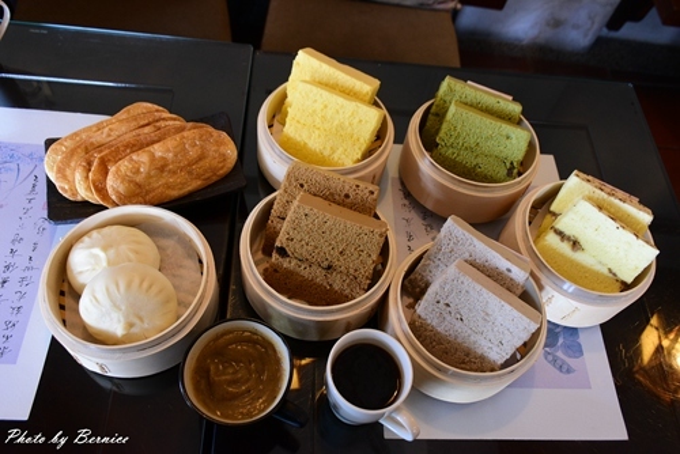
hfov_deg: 61.9
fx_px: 567
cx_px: 340
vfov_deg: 43.7
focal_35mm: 30
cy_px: 227
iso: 1000
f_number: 5.6
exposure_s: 1/30
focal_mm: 20
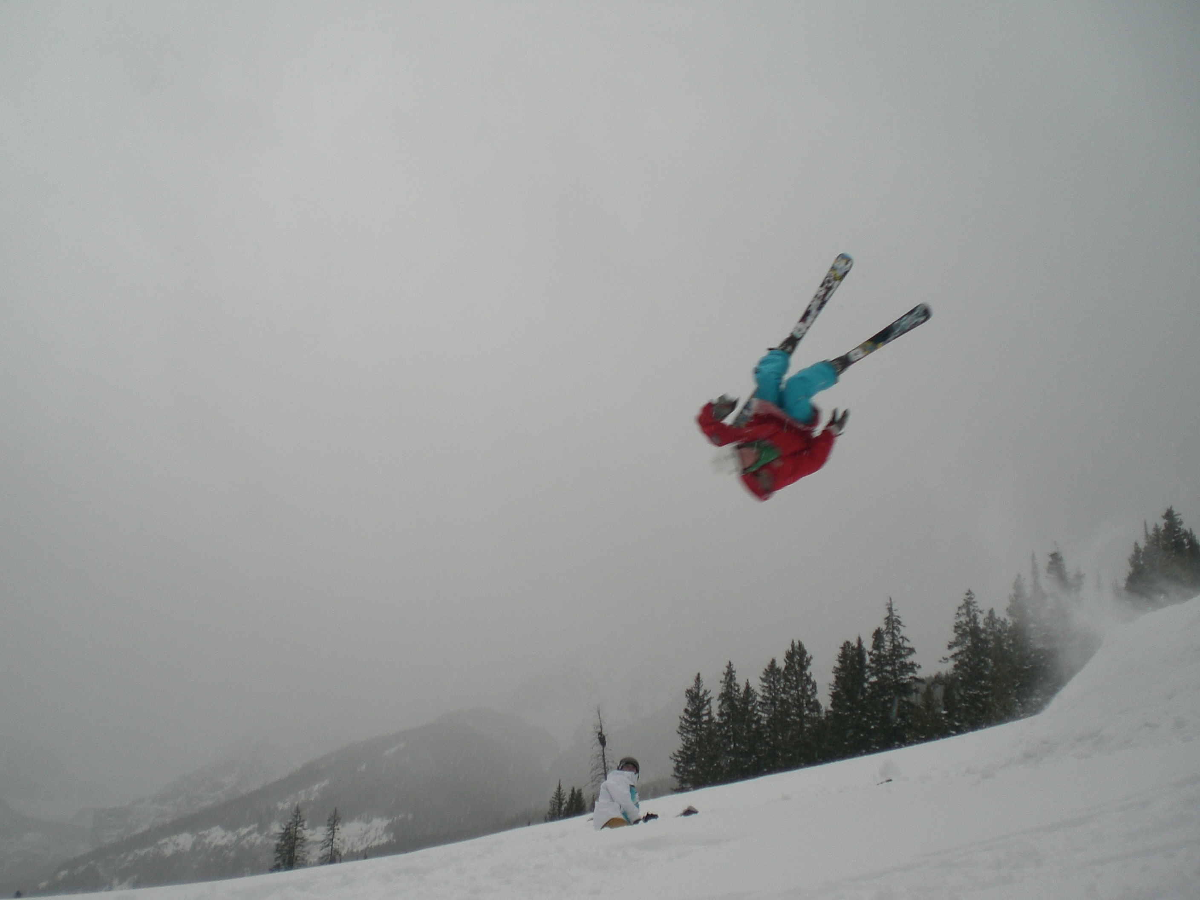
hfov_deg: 49.0
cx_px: 600
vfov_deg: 37.7
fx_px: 1317
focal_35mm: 38
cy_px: 450
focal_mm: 6.3
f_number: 3.1
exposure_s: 1/160
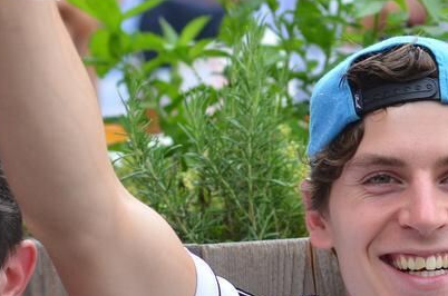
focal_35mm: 317
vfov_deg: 4.3
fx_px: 3939
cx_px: 173
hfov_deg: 6.5
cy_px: 341
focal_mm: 85
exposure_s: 1/250
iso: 400
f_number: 4
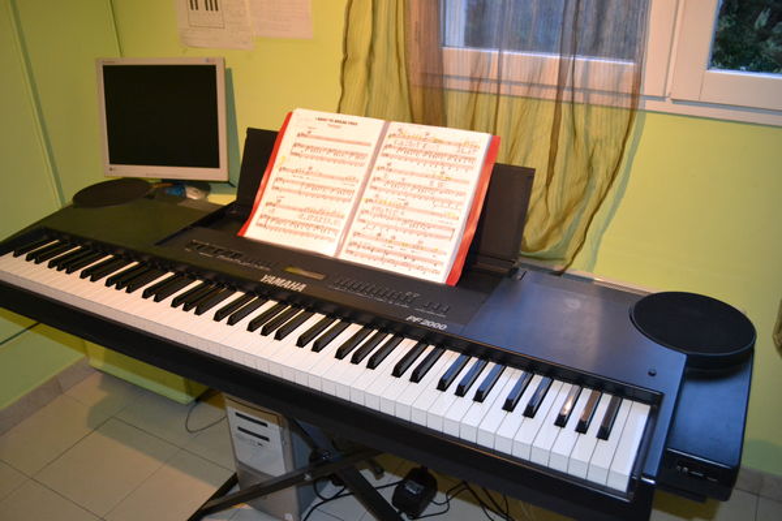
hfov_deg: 61.9
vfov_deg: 43.6
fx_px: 652
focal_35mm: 30
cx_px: 391
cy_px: 260
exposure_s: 1/60
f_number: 3.8
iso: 2200
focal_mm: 20
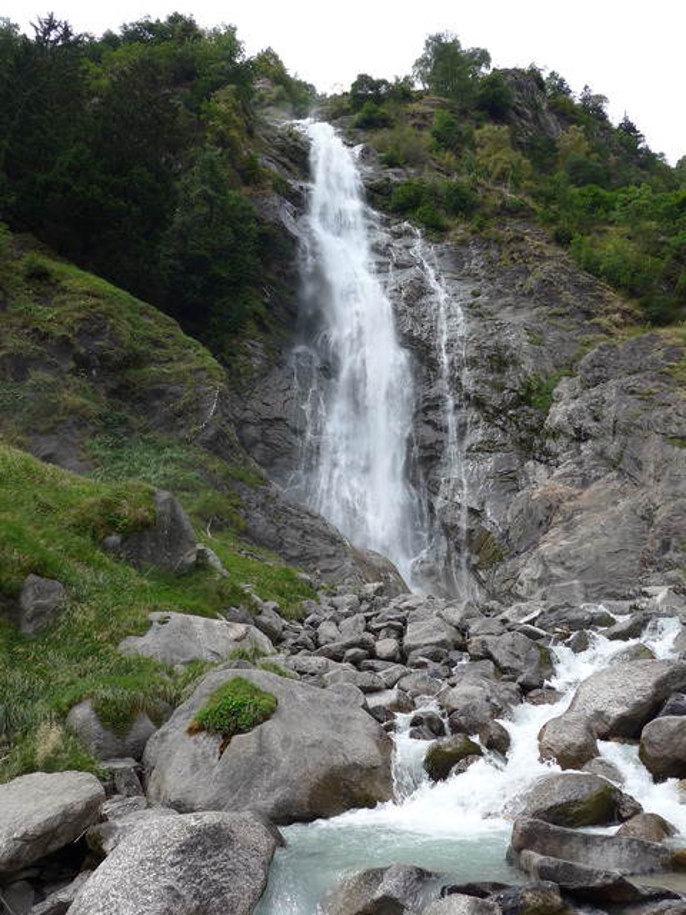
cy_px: 458
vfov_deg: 61.7
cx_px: 343
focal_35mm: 29
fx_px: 766
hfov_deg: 48.2
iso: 80
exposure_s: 1/800
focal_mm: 6
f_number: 2.8
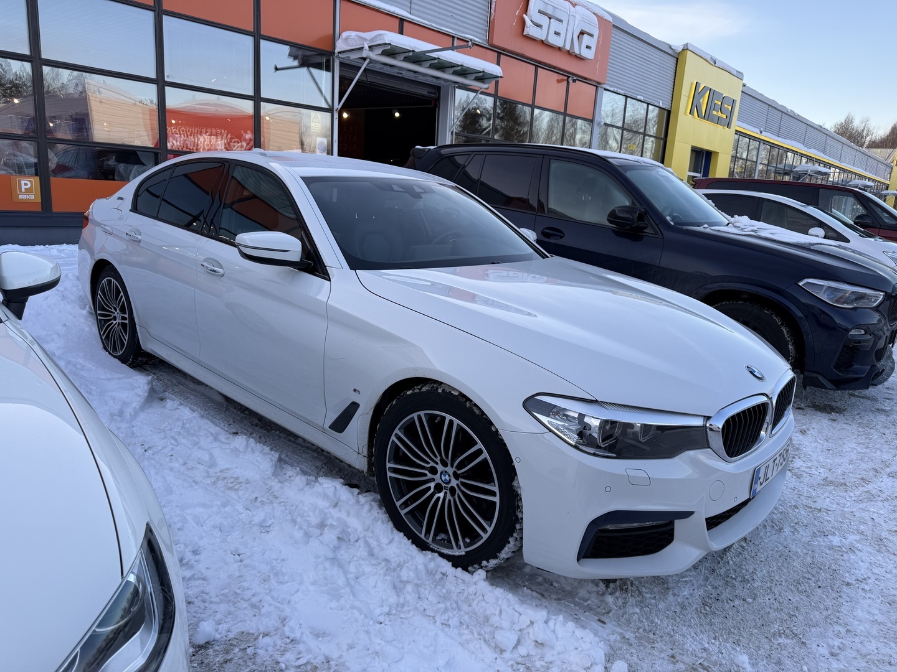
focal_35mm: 24
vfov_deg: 56.8
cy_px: 336
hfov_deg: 71.6
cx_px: 448
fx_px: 622
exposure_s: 1/473
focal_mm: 6.76
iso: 80
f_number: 1.78
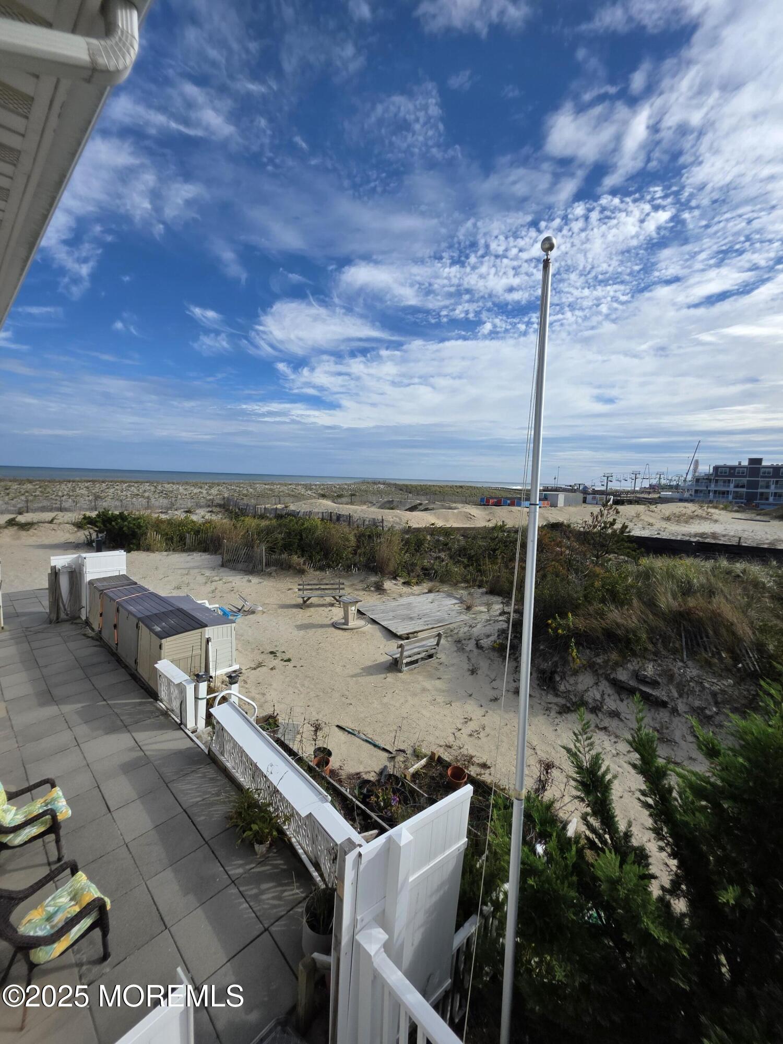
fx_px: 392
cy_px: 522
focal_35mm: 13
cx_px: 392
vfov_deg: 106.2
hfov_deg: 89.9
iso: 40
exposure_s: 1/2913
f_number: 1.9
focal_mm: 2.2
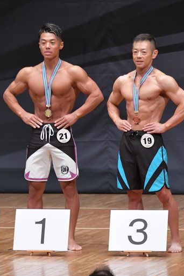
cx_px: 58
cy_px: 138
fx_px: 3296
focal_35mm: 430
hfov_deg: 3.2
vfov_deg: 4.8
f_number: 5.6
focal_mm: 190
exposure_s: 1/400
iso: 6400
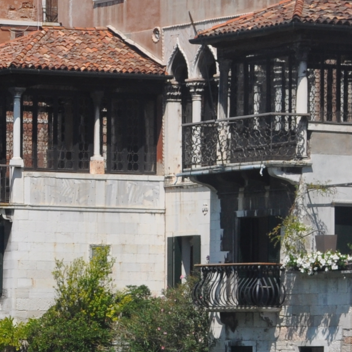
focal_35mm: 259
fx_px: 2980
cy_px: 287
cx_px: -532
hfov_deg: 6.4
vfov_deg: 6.8
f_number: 11
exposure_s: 1/500
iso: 200
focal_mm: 40
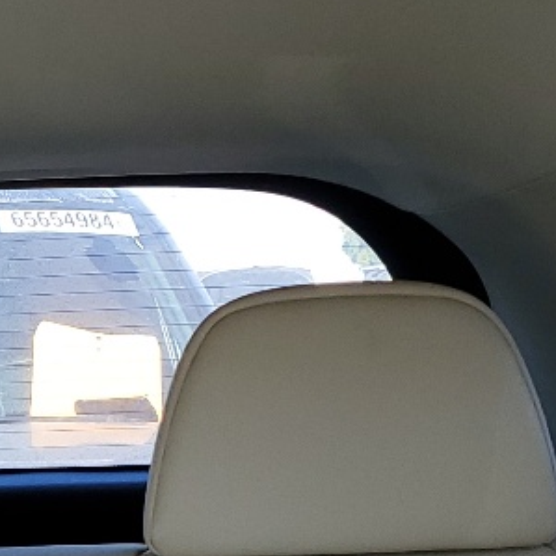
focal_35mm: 123
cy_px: 586
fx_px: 2235
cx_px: -314
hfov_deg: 13.3
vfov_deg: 13.9
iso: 50
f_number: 1.5
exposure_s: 1/192
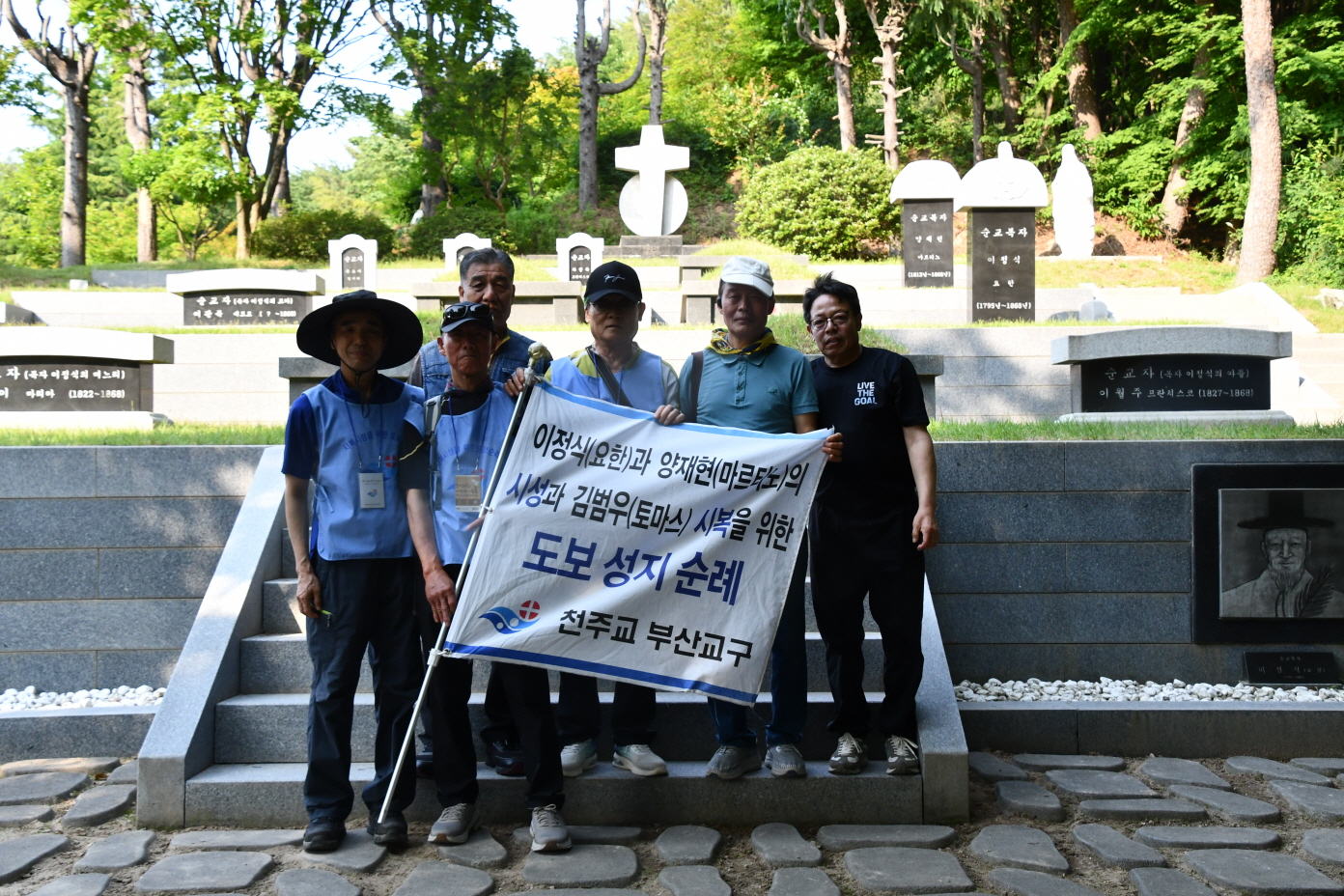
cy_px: 448
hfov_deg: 49.6
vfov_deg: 34.2
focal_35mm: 39
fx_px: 1456
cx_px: 672
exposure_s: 1/320
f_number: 9
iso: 800
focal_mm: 26
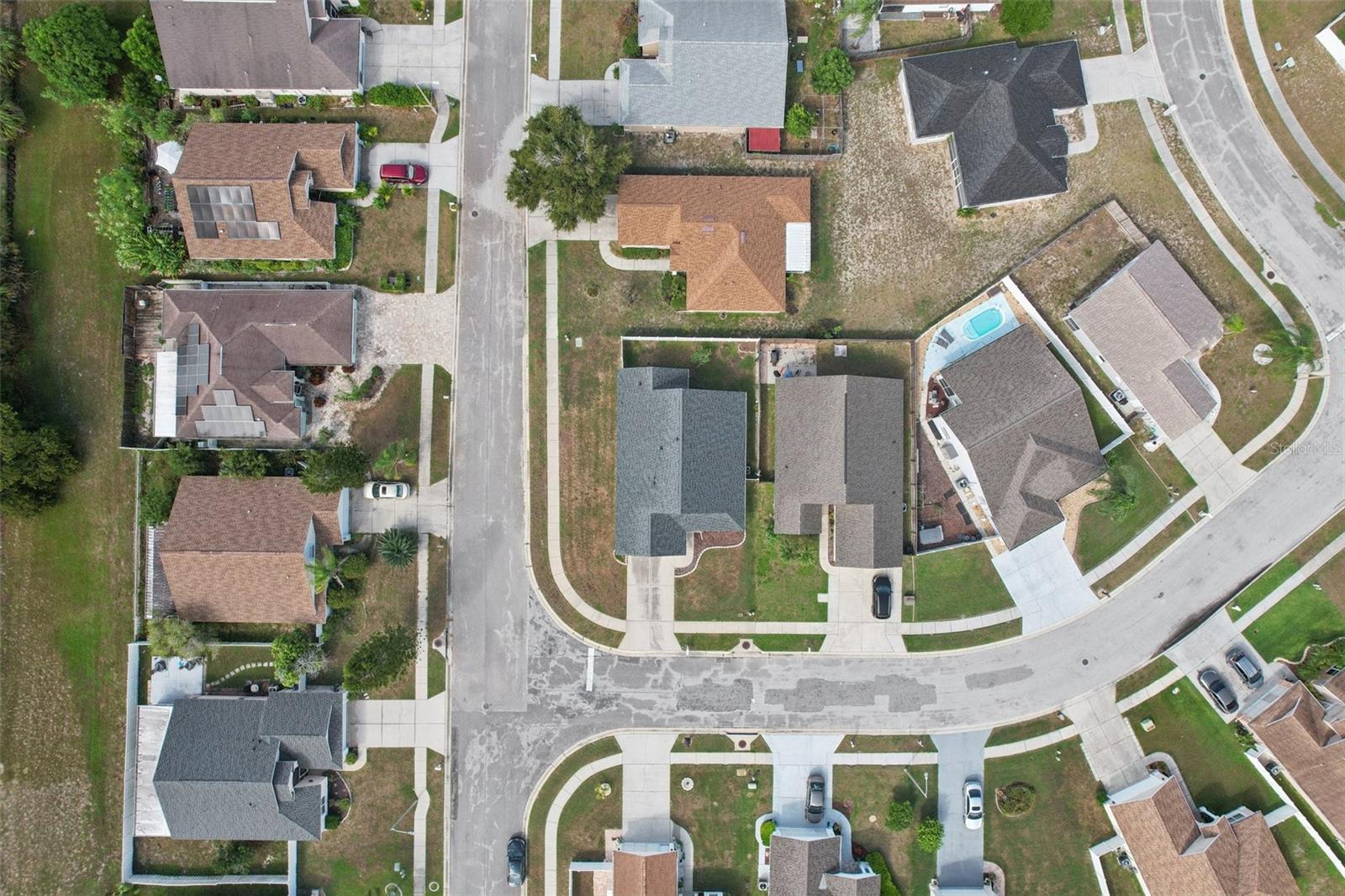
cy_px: 448
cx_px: 672
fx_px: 822
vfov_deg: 57.2
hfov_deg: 78.6
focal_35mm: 22
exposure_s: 1/640
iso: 100
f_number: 2.8
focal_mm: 8.4
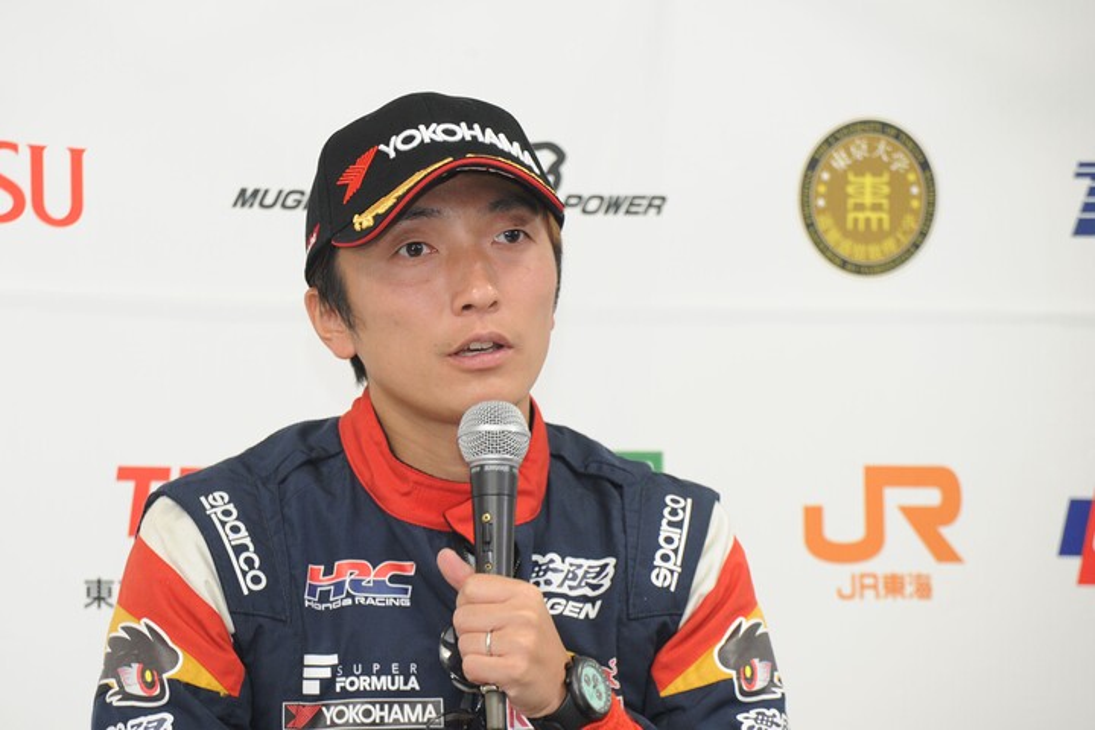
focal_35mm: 200
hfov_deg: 10.3
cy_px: 365
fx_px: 6083
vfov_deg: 6.9
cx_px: 548
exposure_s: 1/60
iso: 1600
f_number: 8
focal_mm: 200
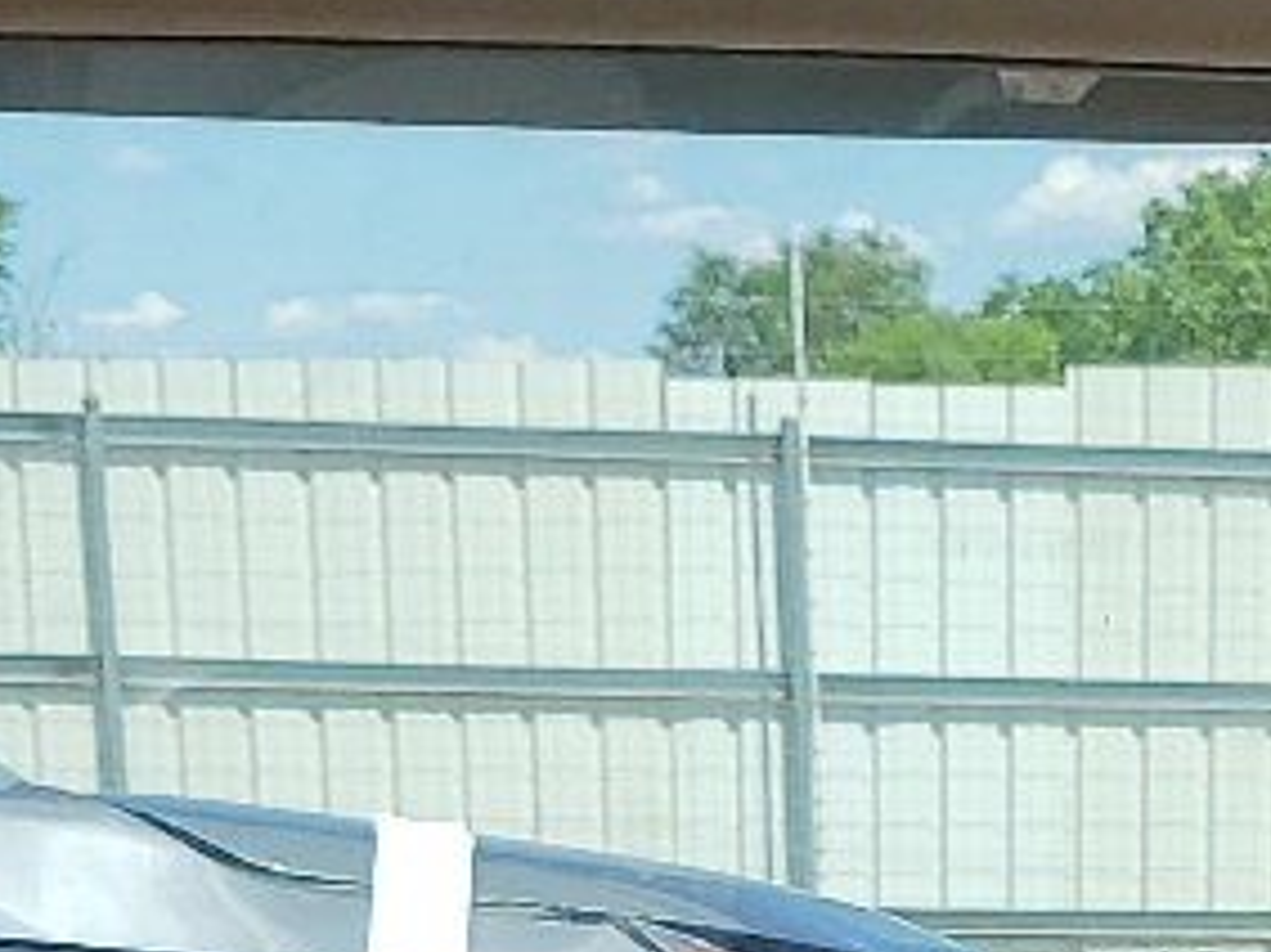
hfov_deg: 13.4
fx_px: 5395
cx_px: 993
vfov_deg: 9.0
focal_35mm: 147
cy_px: 2340
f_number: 1.5
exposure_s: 1/588
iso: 50
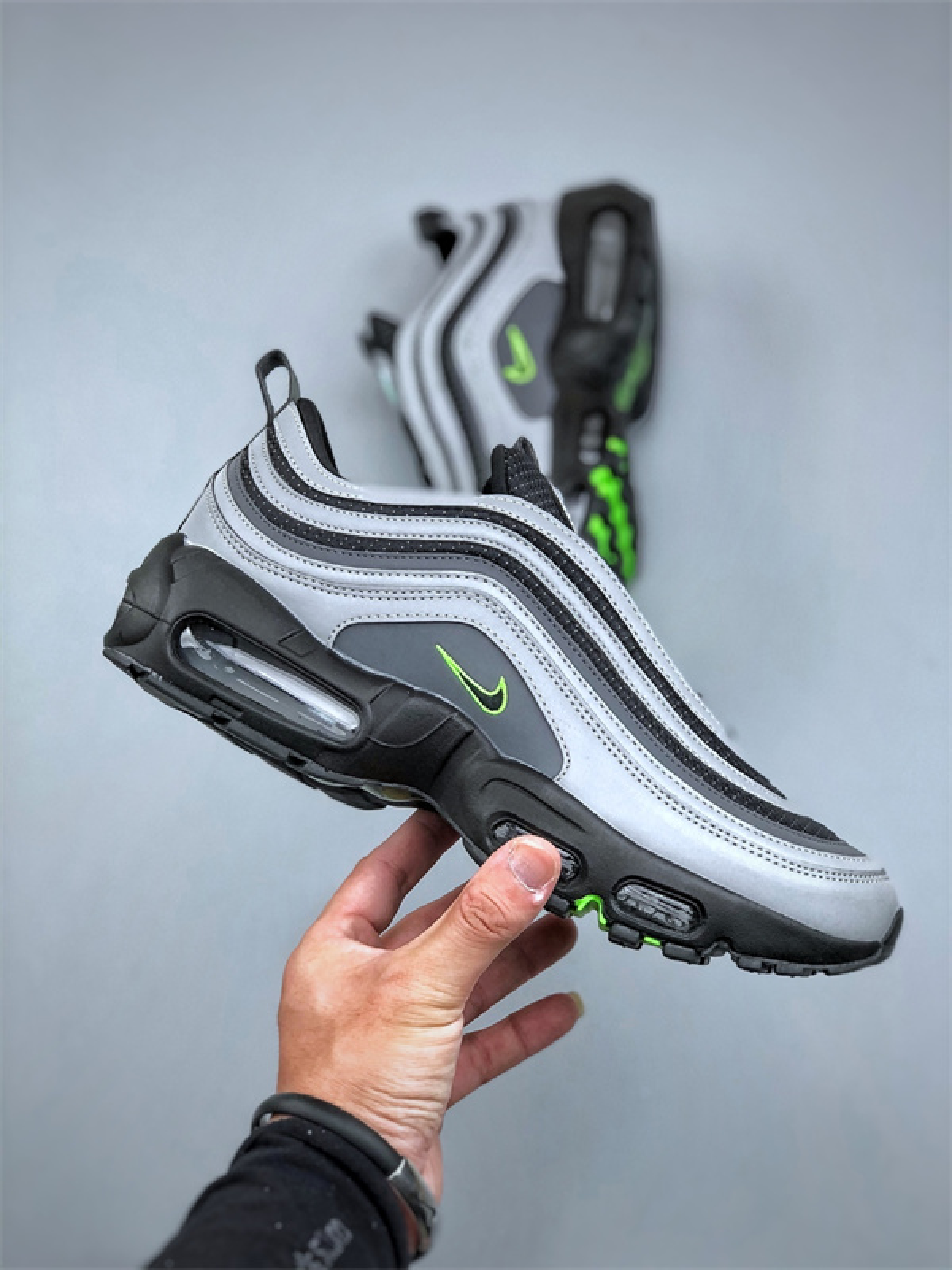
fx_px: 2090
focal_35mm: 57
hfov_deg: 25.7
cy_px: 635
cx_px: 476
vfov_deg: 33.8
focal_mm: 6.6
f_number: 2.8
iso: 20
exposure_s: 1/33
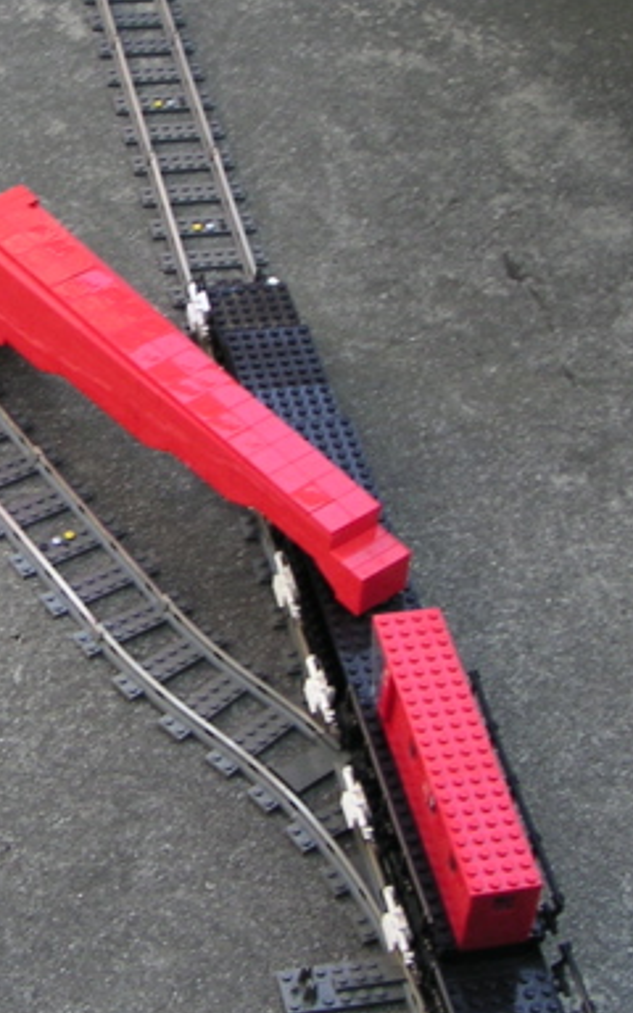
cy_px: 398
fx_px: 2319
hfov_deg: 15.2
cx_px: -50
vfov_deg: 24.6
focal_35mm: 84
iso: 50
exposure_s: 1/60
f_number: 2.8
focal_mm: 6
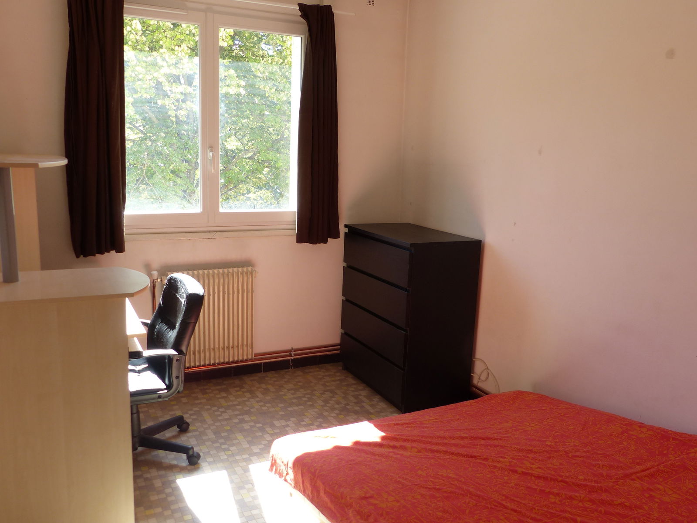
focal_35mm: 29
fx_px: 584
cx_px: 348
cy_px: 262
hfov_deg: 61.7
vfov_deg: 48.2
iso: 100
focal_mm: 5.2
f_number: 2.8
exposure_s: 1/100
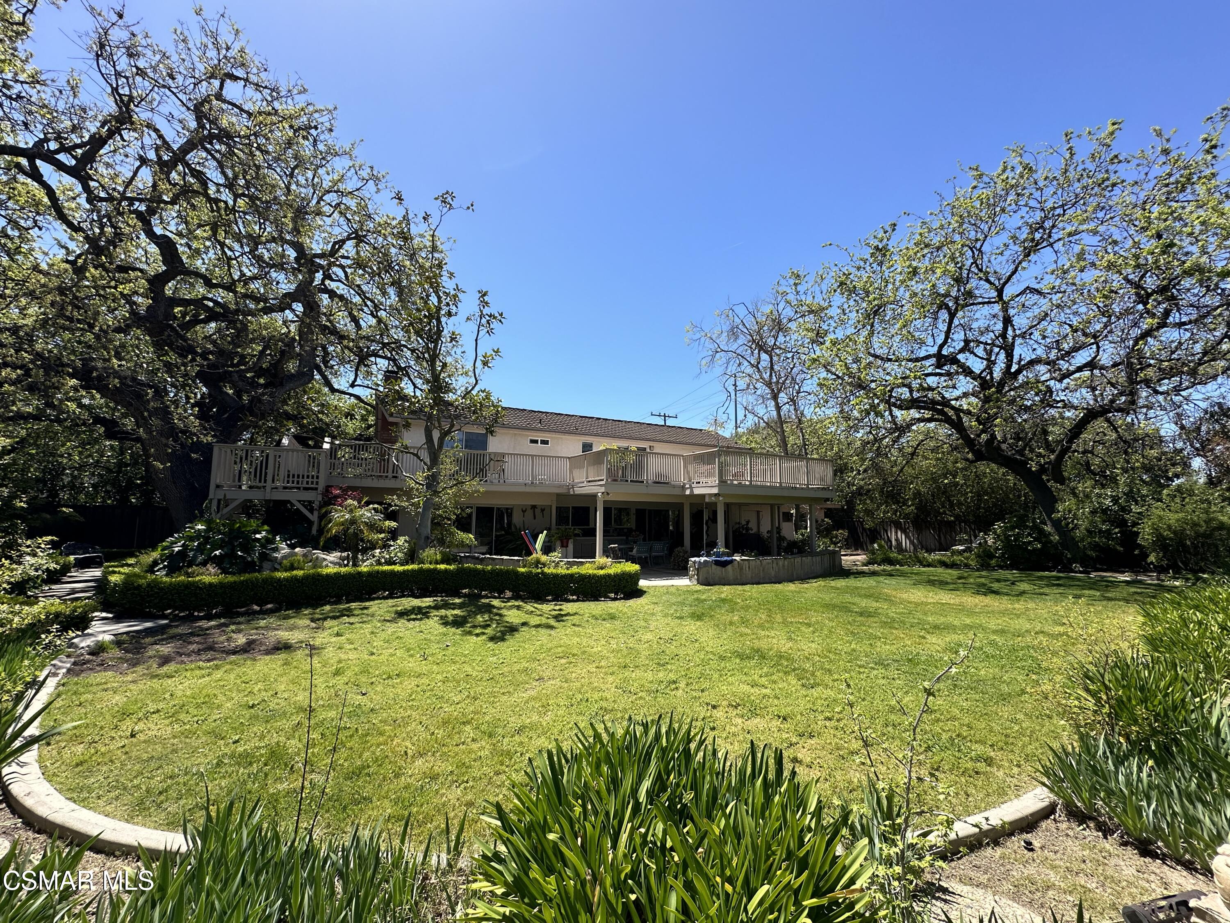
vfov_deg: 85.7
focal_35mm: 14
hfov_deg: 102.1
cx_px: 615
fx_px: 497
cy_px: 462
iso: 50
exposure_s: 1/1366
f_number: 2.2
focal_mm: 2.22
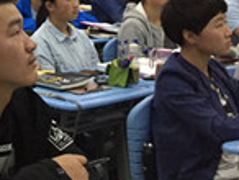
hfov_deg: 17.4
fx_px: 685
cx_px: -141
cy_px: -12
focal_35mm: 99
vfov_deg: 14.7
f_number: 2.2
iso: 250
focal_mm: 4.15
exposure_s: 1/33
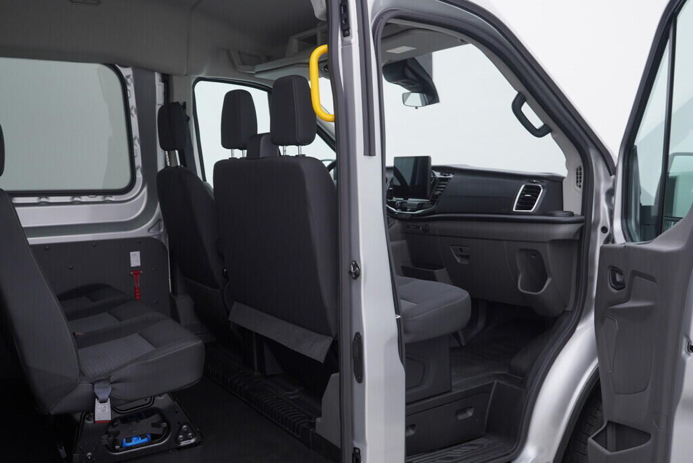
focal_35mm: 36
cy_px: 232
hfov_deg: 53.1
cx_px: 346
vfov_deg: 36.9
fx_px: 693
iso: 125
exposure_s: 1/60
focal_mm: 24
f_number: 4
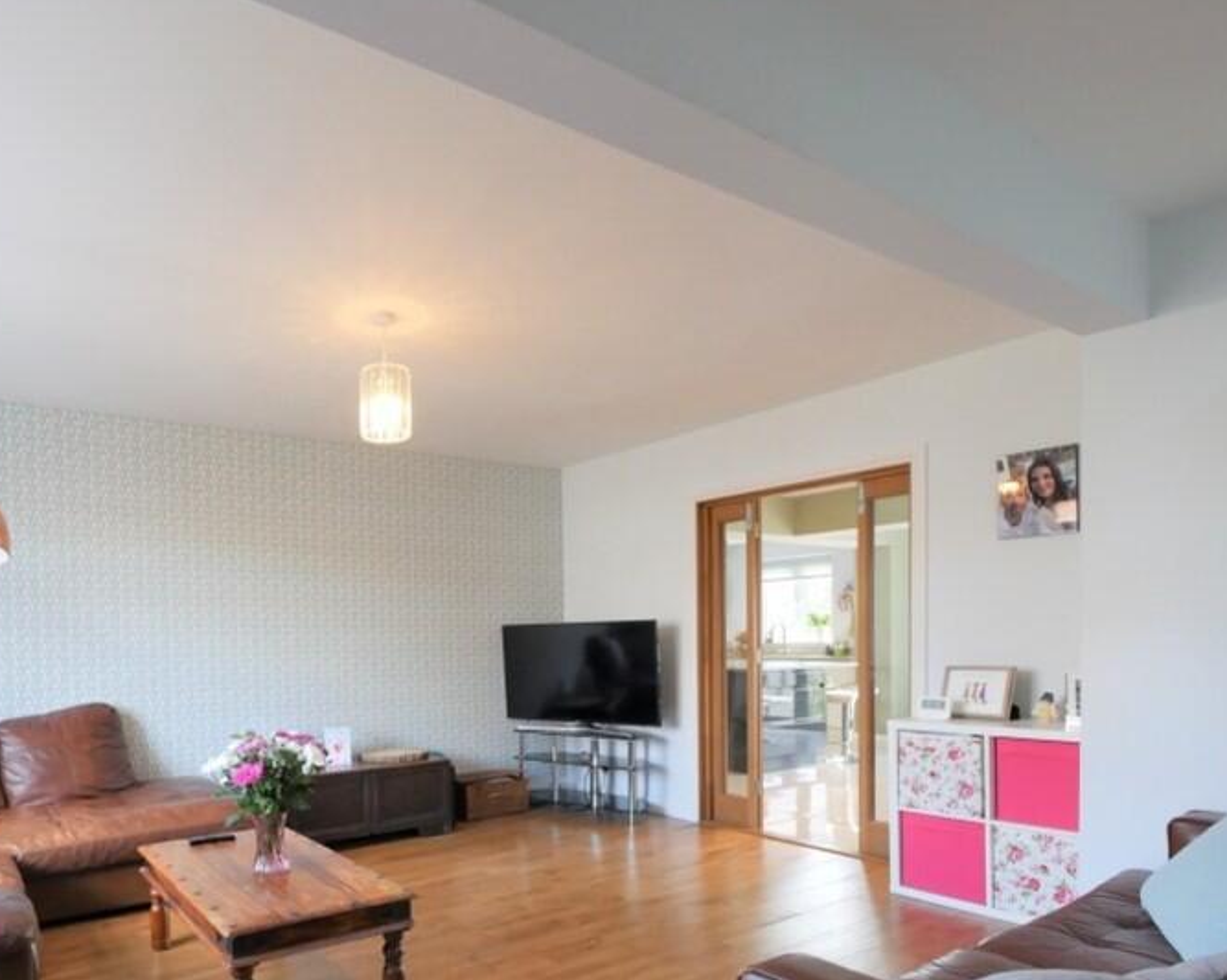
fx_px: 762
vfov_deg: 63.7
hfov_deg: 75.3
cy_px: 659
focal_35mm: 21
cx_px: 414
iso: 800
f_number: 4
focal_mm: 7
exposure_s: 1/60
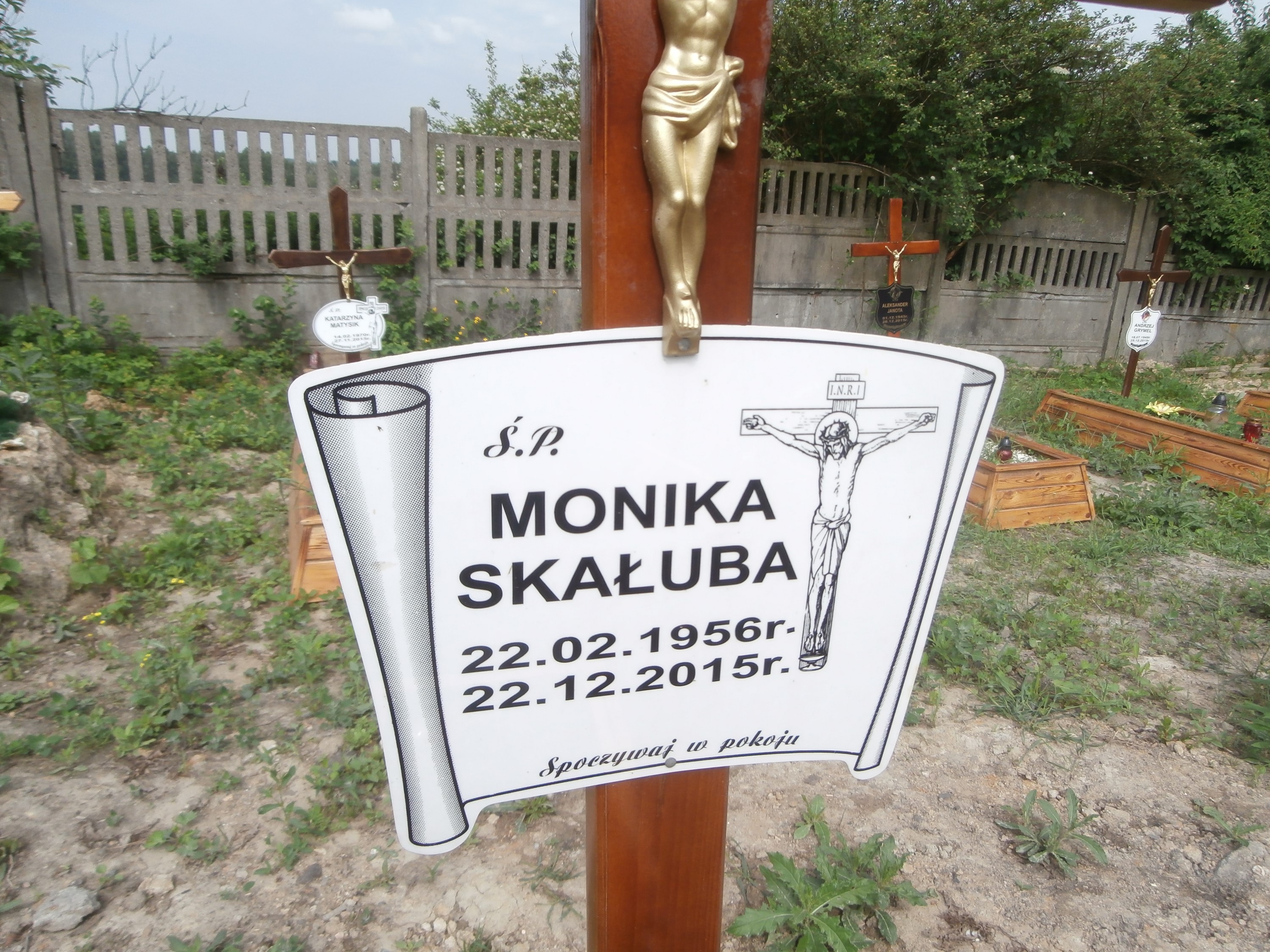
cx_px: 635
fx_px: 880
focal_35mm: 24
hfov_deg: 71.6
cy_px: 476
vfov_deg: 56.8
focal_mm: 4.2
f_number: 3
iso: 100
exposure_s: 1/1000
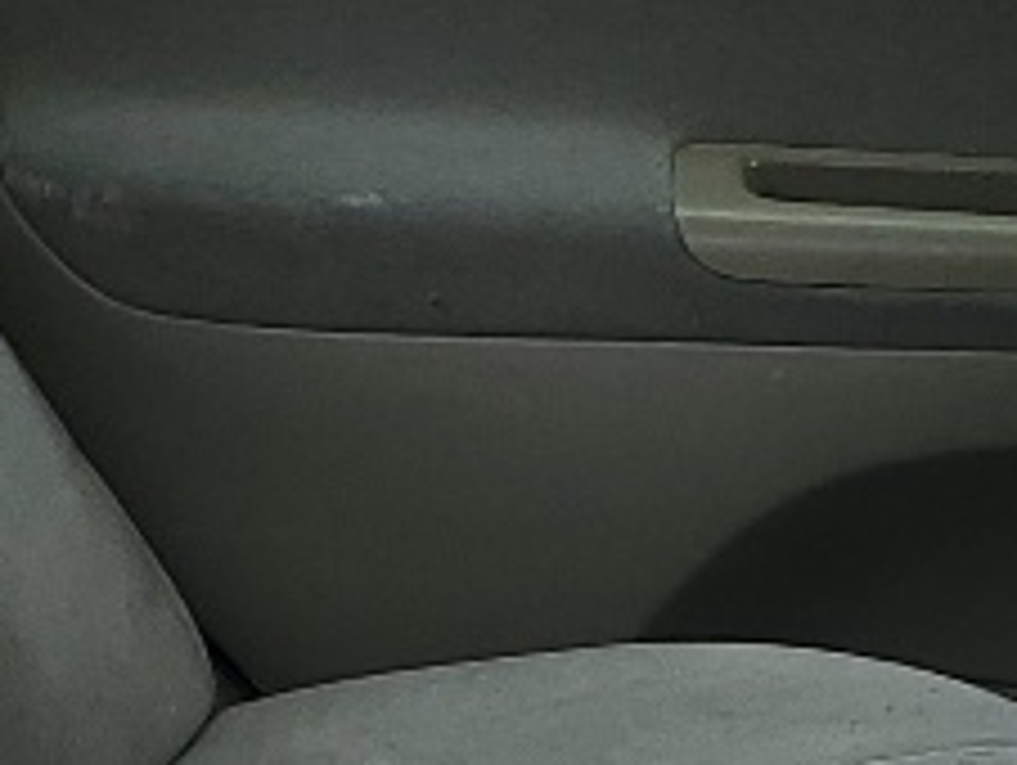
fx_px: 5412
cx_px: 940
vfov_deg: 8.0
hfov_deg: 10.7
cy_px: 886
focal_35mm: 184
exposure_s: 1/185
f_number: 1.5
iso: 50
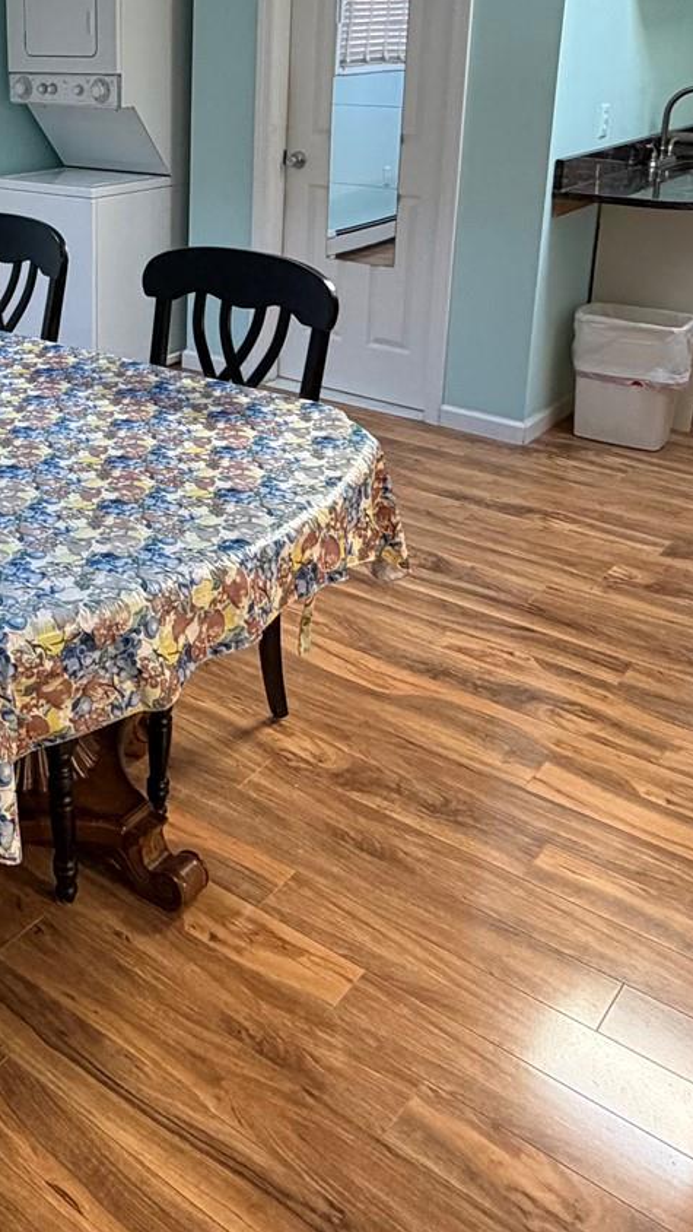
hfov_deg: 30.8
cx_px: 90
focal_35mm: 37
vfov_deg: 52.2
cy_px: 346
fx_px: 1208
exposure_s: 1/60
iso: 320
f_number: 2.2
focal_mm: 2.22
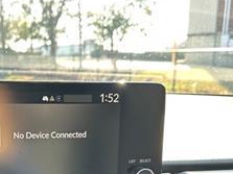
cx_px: 50
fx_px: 464
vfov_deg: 19.5
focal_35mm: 69
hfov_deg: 27.7
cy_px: 229
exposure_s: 1/119
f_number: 1.78
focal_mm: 6.86
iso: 250
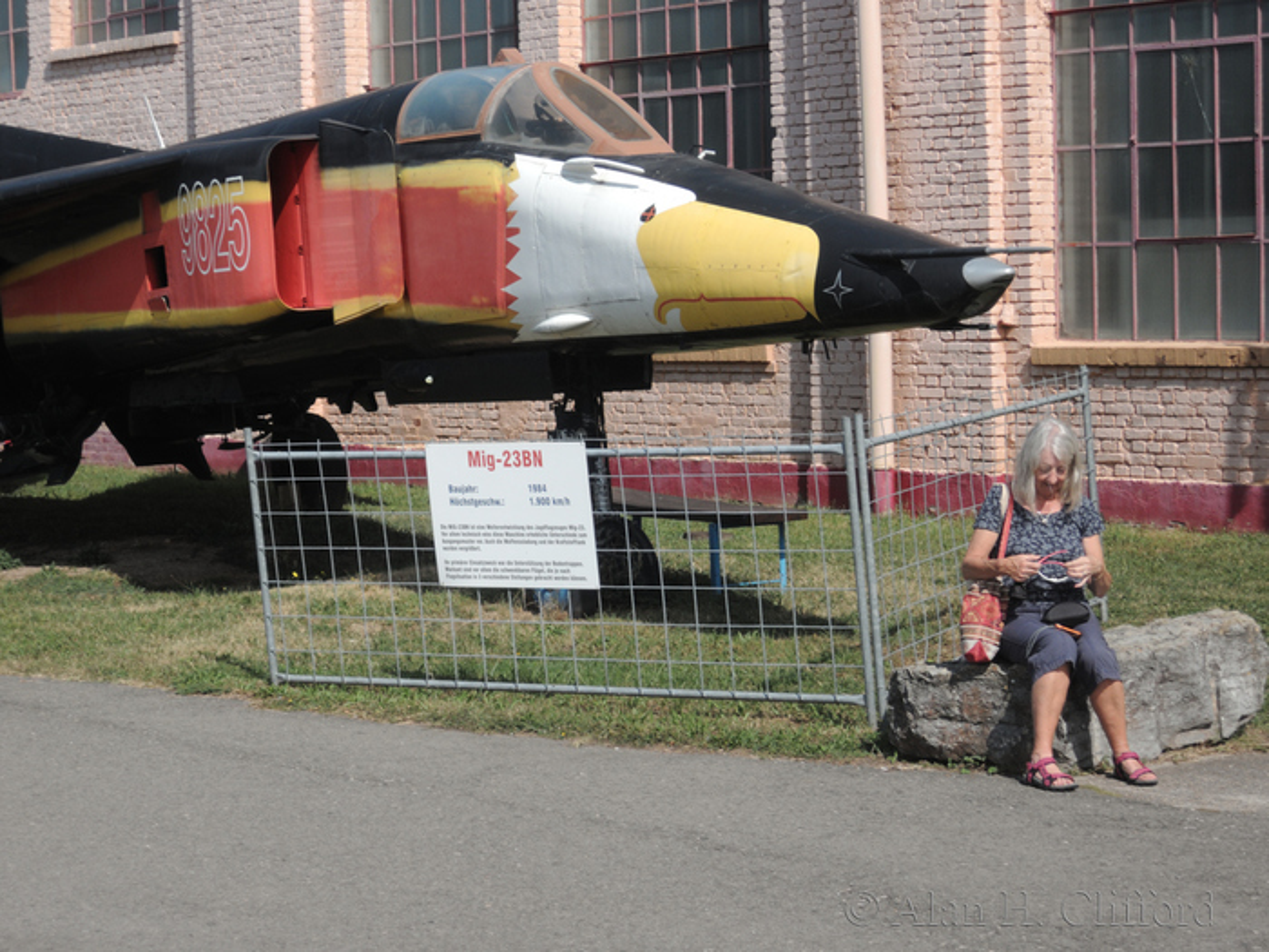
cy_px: 476
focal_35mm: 85
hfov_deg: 23.0
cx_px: 634
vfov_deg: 17.4
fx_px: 3116
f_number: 4.5
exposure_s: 1/640
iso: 100
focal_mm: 18.2
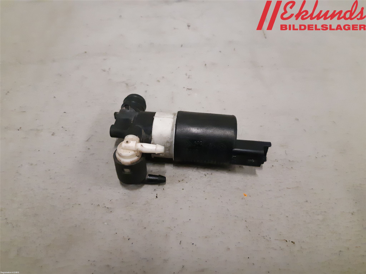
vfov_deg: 53.1
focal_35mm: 26
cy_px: 137
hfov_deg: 67.3
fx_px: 275
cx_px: 183
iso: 800
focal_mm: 3.93
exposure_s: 1/248
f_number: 1.7
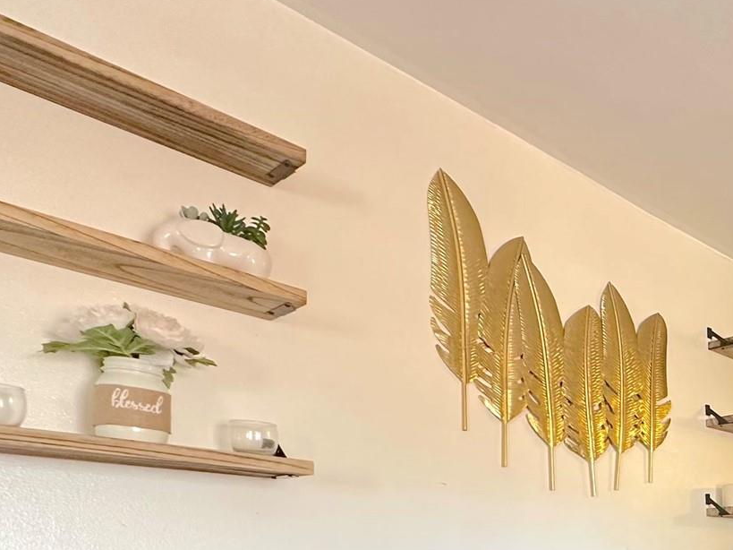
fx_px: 741
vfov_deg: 35.7
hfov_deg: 40.8
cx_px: 829
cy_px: 581
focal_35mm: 35
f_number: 2.2
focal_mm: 2.22
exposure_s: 1/82
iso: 320
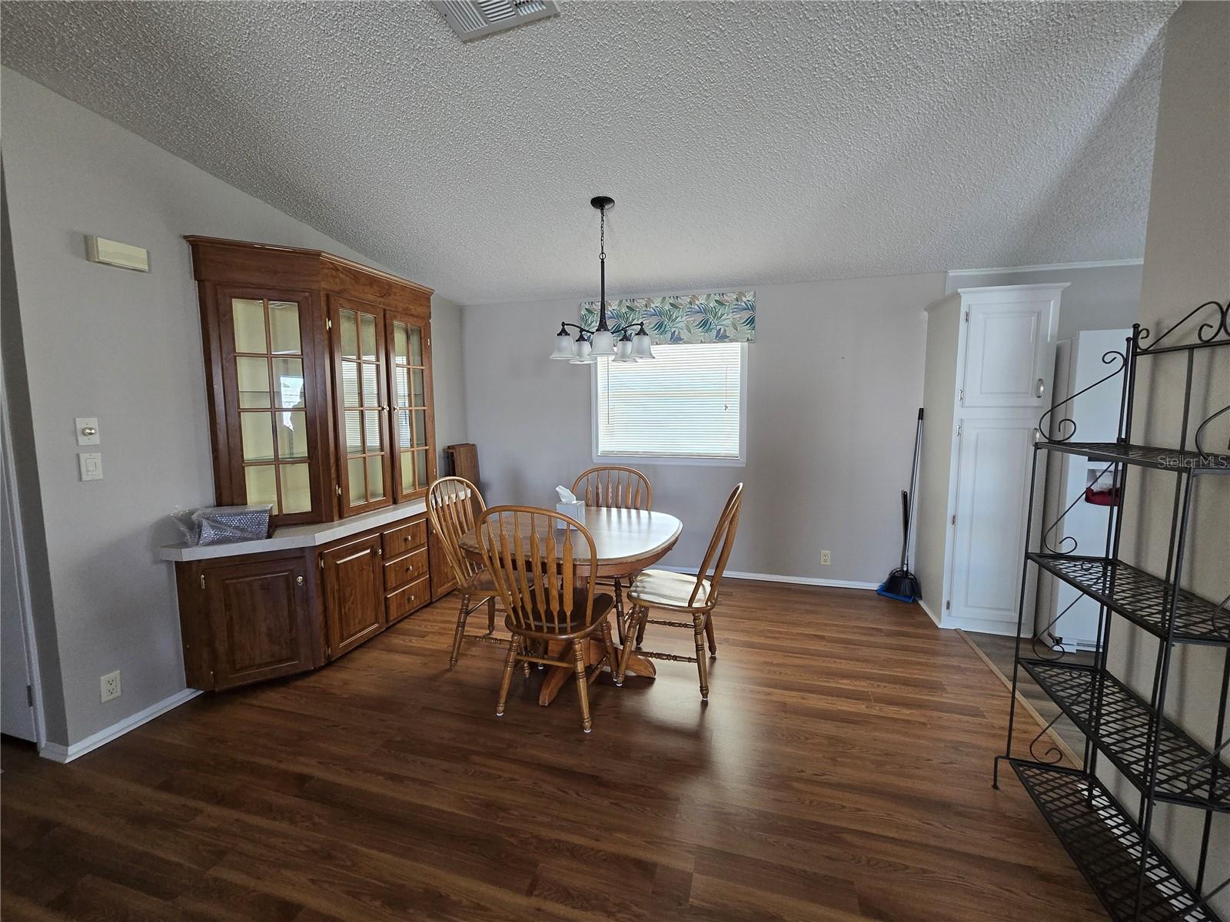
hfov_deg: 106.2
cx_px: 615
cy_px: 461
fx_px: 462
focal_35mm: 13
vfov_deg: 89.9
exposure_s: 1/60
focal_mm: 2.2
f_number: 2.2
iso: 250
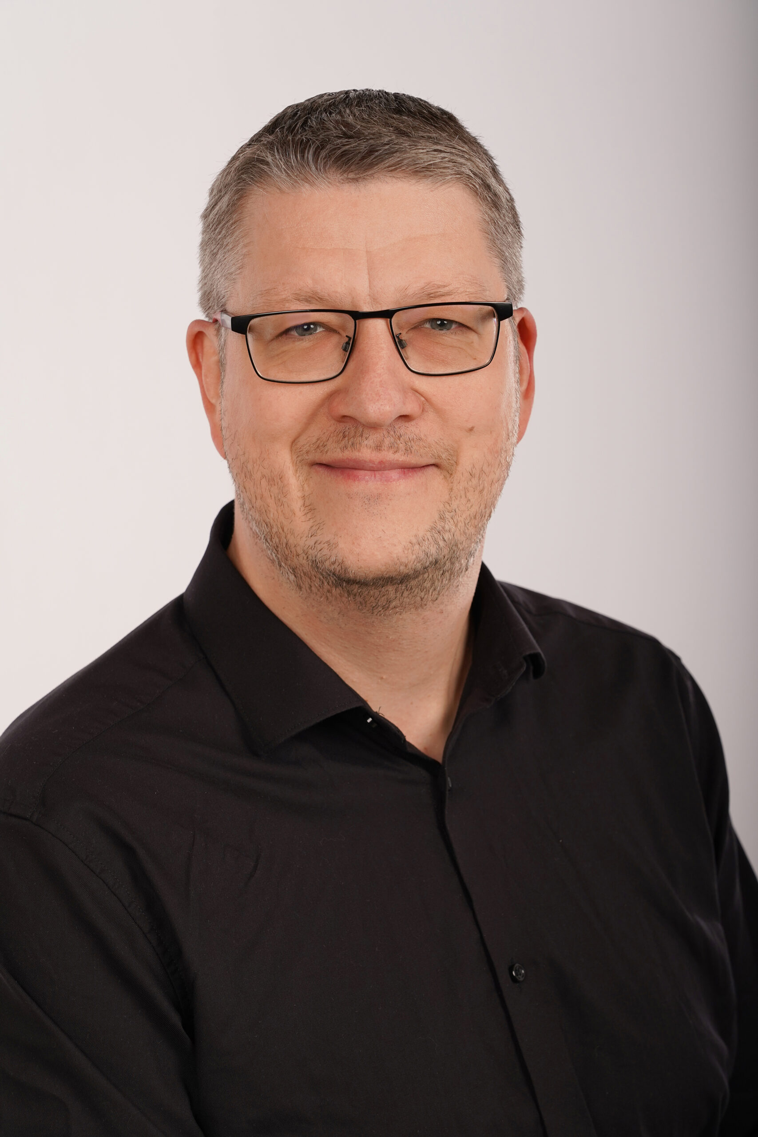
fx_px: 3316
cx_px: 379
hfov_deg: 13.0
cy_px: 568
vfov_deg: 19.5
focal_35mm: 105
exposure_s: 1/250
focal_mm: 105
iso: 320
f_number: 8
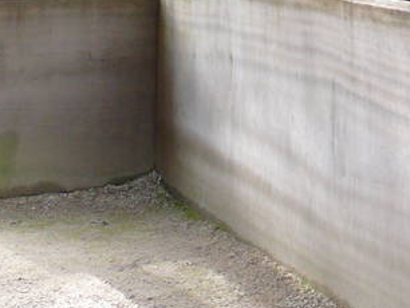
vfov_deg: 7.7
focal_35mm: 183
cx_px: 831
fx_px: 2169
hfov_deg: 10.0
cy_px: -380
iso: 100
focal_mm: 7.4
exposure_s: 1/100
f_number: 3.6
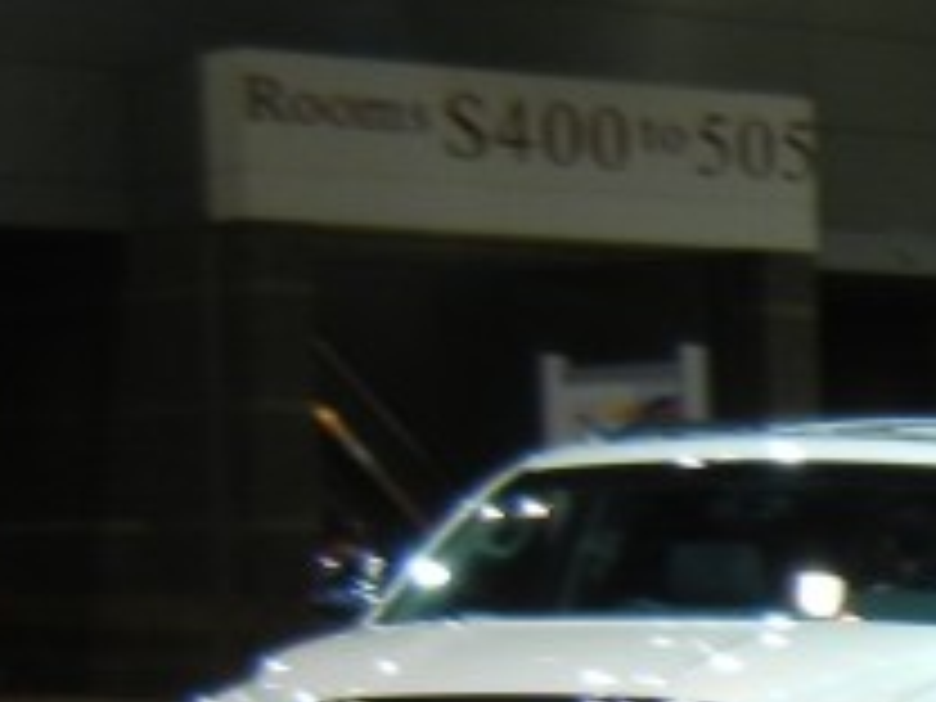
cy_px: 810
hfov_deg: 11.5
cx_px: 2102
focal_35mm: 148
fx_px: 4002
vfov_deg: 9.9
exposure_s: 1/94.7
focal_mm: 5.4
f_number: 3.5
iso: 160
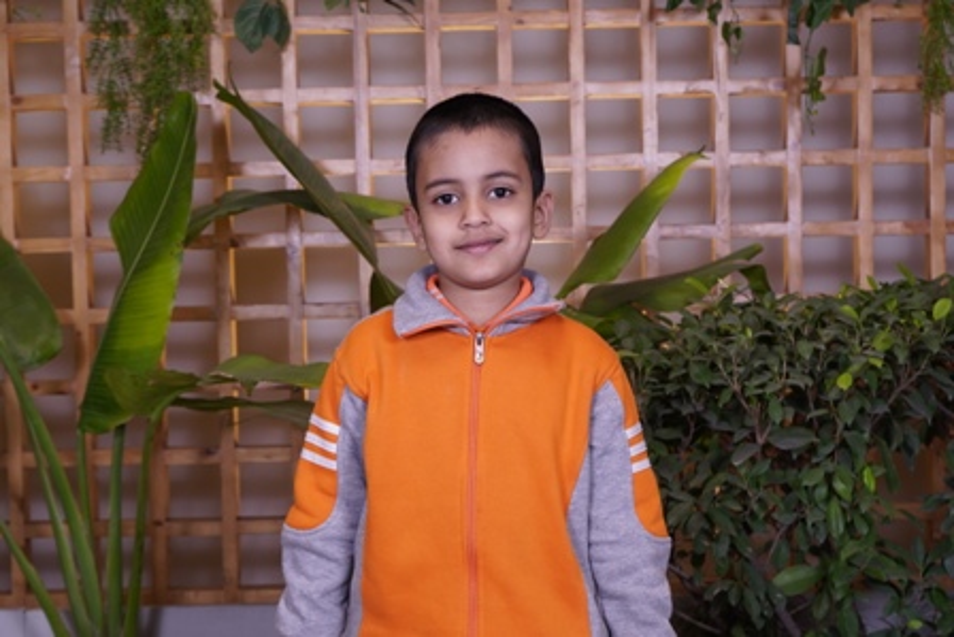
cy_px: 318
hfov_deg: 35.0
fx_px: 1511
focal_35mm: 57
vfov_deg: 23.8
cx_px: 477
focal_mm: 38
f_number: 4.5
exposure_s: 1/125
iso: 400
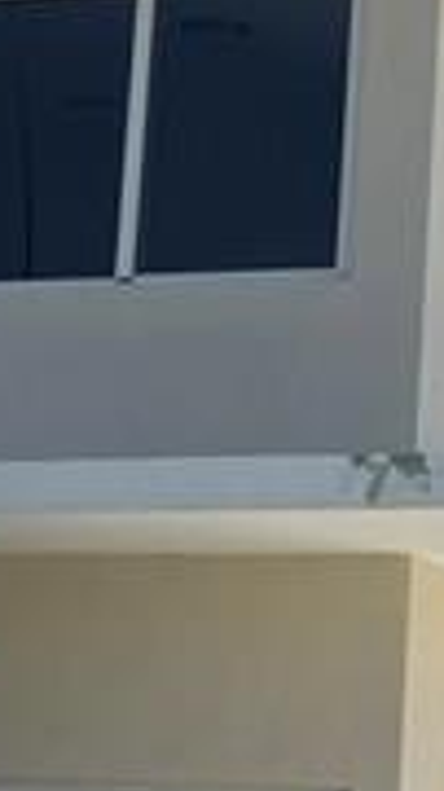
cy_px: 22
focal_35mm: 174
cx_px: 229
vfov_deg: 12.3
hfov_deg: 7.0
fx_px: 3649
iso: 80
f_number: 1.78
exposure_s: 1/7092
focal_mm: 6.76
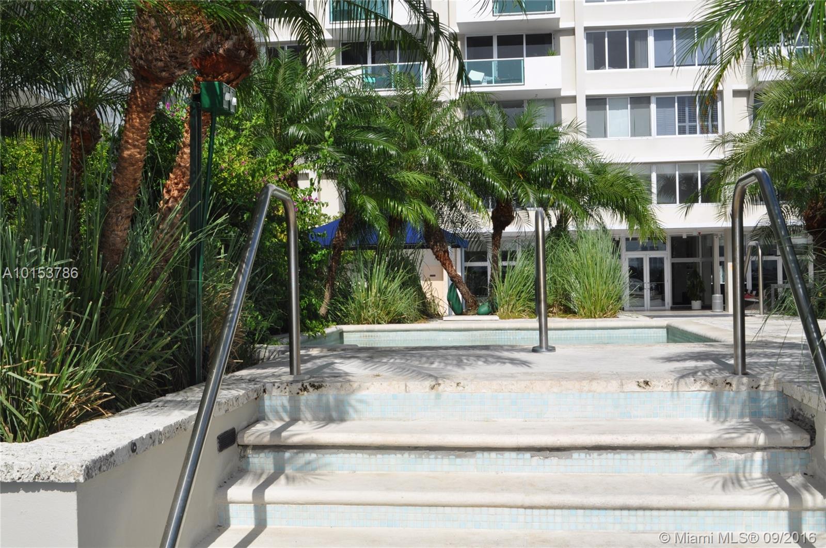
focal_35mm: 45
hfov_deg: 43.7
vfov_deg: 29.8
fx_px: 1031
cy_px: 274
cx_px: 413
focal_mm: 30
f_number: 16
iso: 200
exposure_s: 1/200
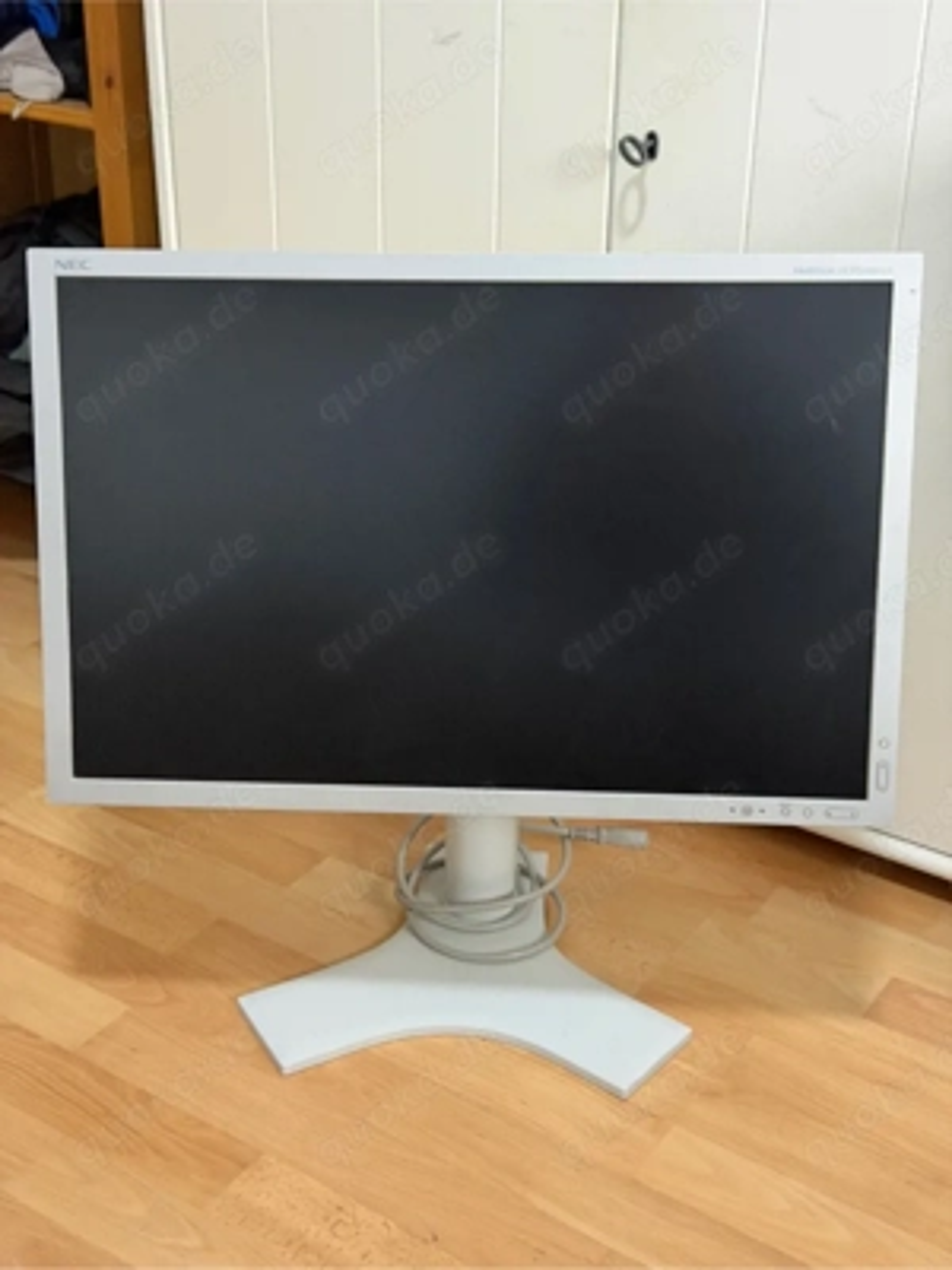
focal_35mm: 48
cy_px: 635
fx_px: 1760
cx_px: 476
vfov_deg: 39.7
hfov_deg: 30.3
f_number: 1.78
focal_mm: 6.76
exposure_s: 1/30
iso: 800
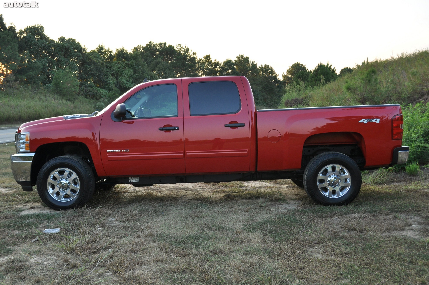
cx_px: 214
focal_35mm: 36
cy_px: 142
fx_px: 429
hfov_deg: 53.2
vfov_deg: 36.8
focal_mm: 24
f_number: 5.6
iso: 200
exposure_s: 1/125
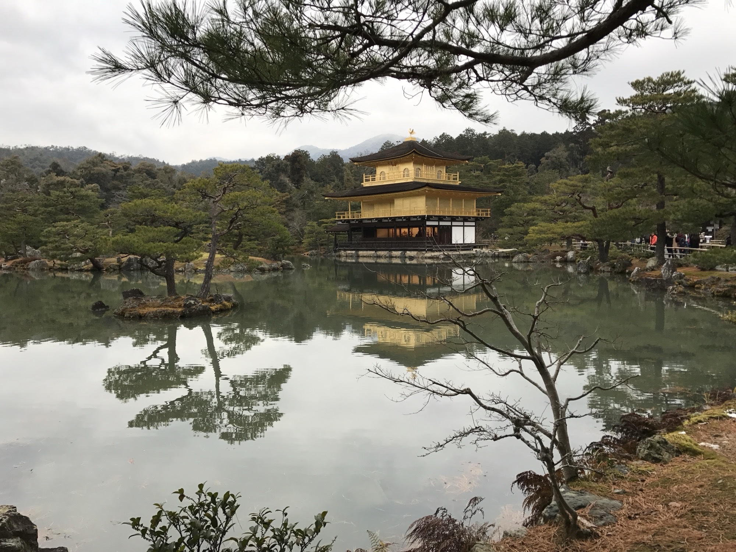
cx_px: 368
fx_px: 595
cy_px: 276
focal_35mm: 28
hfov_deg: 63.4
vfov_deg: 49.7
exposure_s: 1/295
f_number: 1.8
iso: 20
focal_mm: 3.99
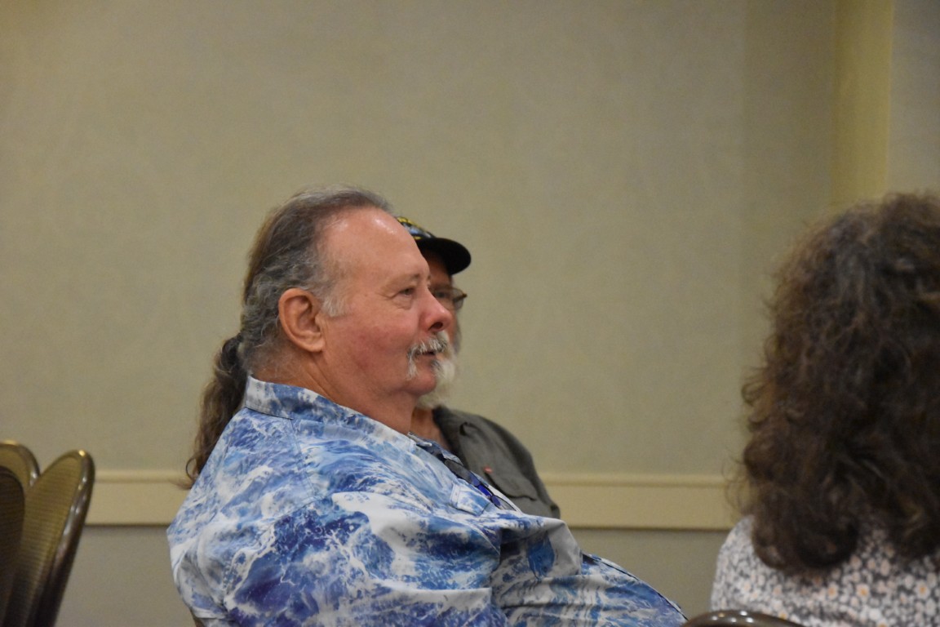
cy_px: 314
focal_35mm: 112
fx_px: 2937
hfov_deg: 18.2
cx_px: 470
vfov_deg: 12.2
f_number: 5.3
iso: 9000
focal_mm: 75
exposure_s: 1/125
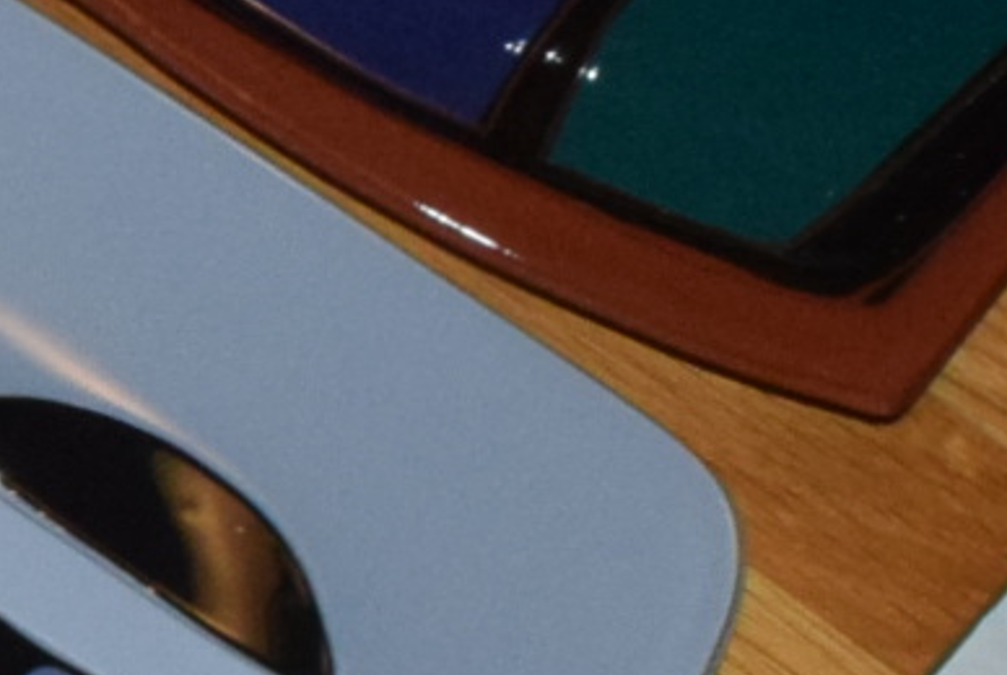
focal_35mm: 208
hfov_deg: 8.5
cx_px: -1817
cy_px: 880
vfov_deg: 6.6
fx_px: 5827
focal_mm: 18
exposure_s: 1/100
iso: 1600
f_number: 13
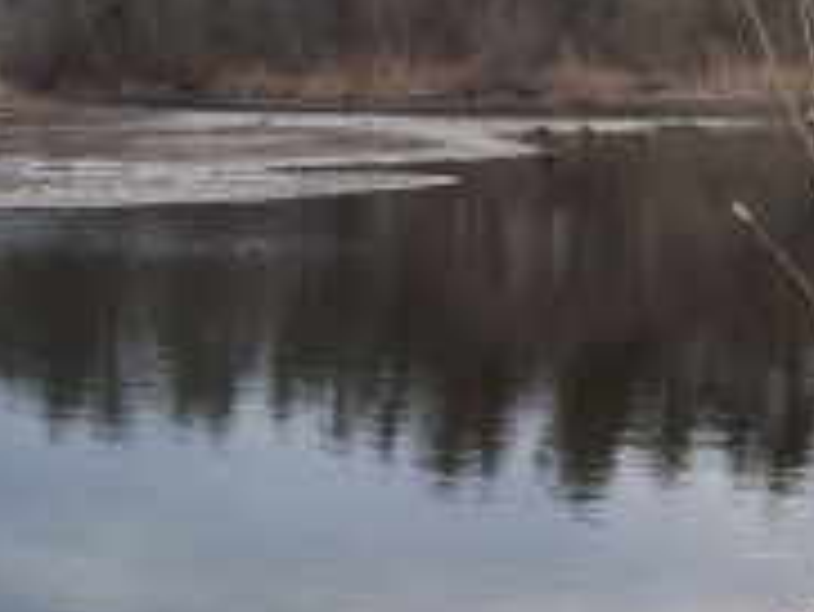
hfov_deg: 26.3
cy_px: 144
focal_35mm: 74
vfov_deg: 19.8
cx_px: 456
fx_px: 1741
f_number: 2.8
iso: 65
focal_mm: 5.85
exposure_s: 1/80
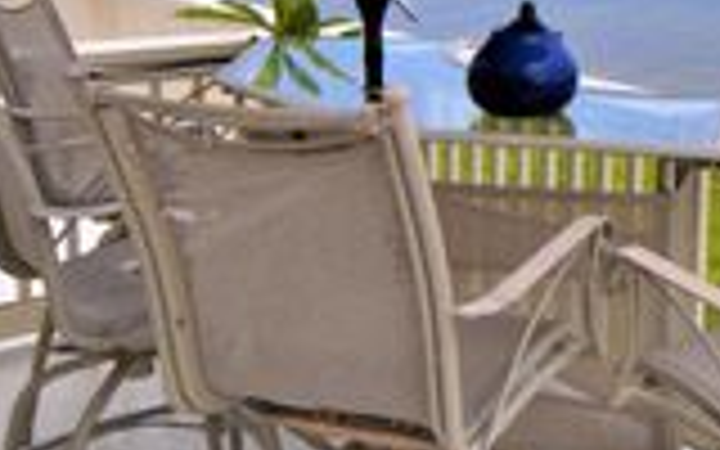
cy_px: 22
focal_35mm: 53
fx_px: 1032
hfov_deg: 33.4
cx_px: 796
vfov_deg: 23.8
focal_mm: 11
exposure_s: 1/200
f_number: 7.1
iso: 100
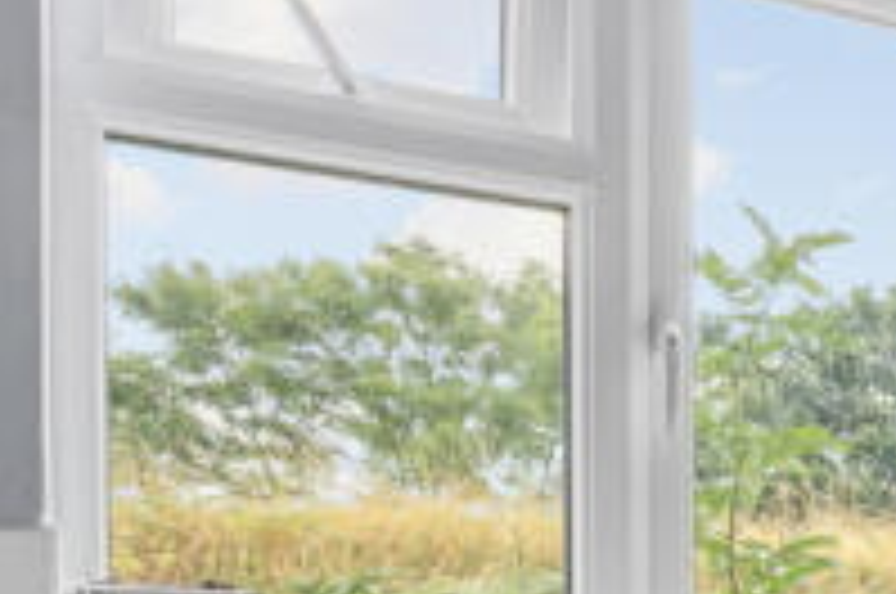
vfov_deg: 18.1
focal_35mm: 72
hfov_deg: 18.1
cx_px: 1833
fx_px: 1789
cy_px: 659
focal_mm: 14
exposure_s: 3
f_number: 16
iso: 200
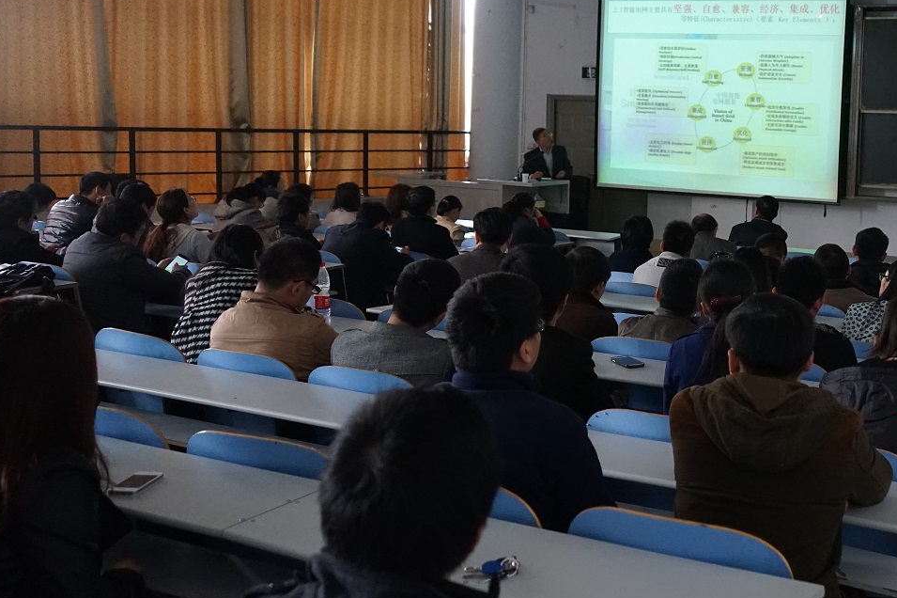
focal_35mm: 44
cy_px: 231
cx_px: 693
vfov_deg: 30.4
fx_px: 1096
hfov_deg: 42.9
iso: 4000
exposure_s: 1/160
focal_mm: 28
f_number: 3.5
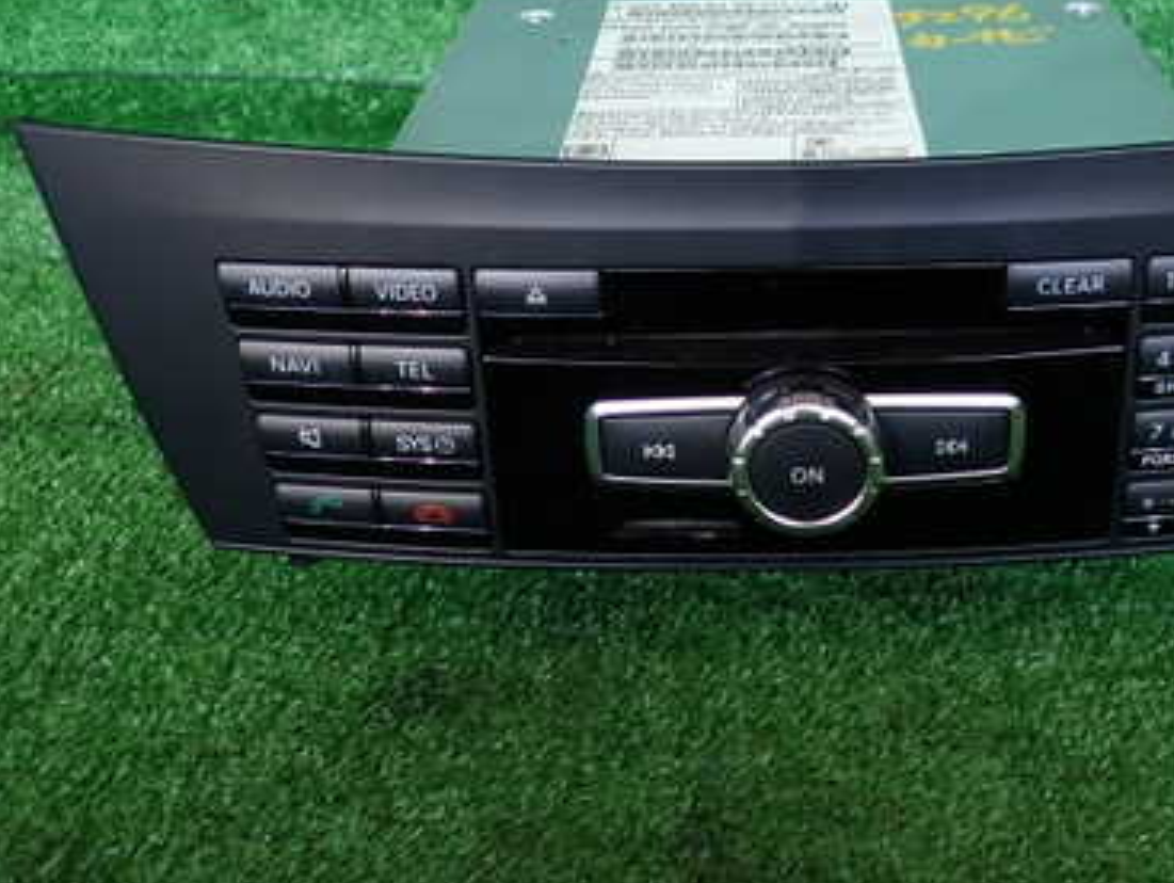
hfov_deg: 38.4
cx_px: 790
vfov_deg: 29.5
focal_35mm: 49
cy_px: 298
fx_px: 1663
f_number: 2.3
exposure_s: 1/60
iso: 100
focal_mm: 5.4
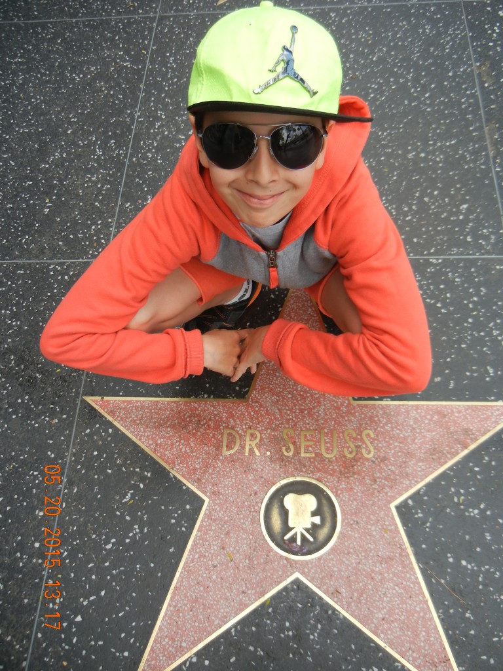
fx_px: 581
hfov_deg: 46.8
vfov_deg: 60.0
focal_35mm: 30
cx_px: 252
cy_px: 336
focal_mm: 5.4
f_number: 3.5
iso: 160
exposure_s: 1/307
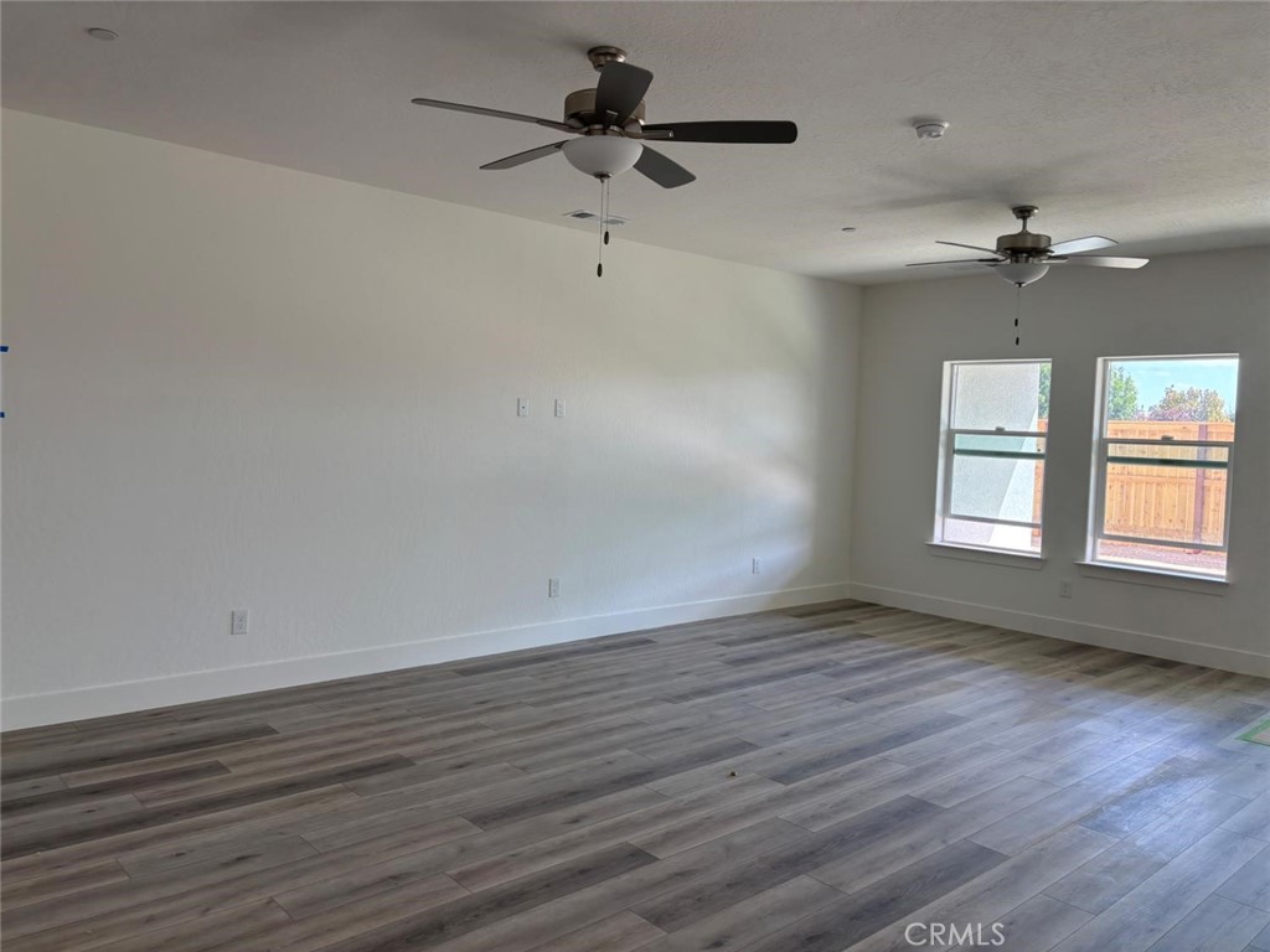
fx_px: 954
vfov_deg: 53.1
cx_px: 635
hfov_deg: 67.3
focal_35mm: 26
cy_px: 476
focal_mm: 5.96
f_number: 1.6
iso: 64
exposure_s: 1/147
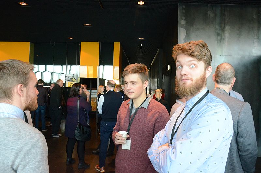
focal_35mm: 27
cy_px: 86
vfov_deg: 47.7
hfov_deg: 67.5
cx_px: 130
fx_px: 195
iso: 5000
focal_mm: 18
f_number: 10
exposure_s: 1/60
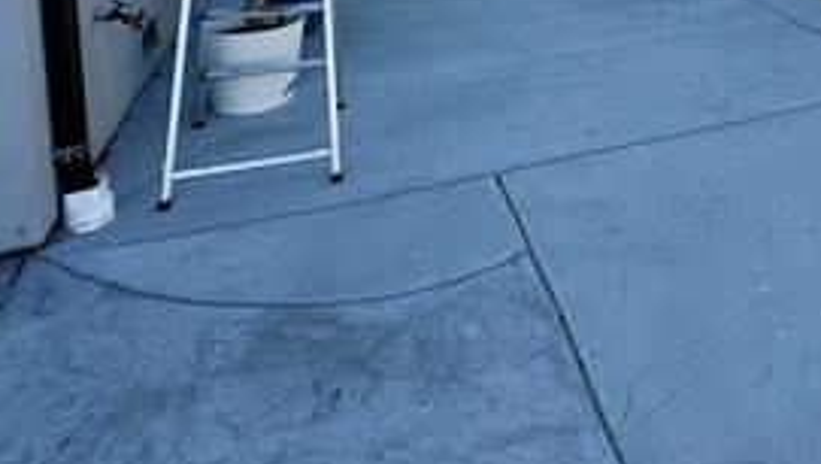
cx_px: 773
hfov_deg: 48.1
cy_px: -146
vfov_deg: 27.3
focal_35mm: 36
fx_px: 784
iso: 50
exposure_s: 1/830
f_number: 2.2
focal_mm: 2.22
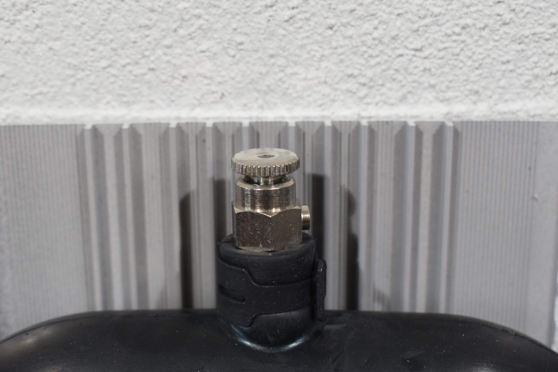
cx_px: 270
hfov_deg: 28.2
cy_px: 183
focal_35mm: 72
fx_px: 1109
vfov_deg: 19.1
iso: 400
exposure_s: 1/60
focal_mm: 45
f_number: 7.1
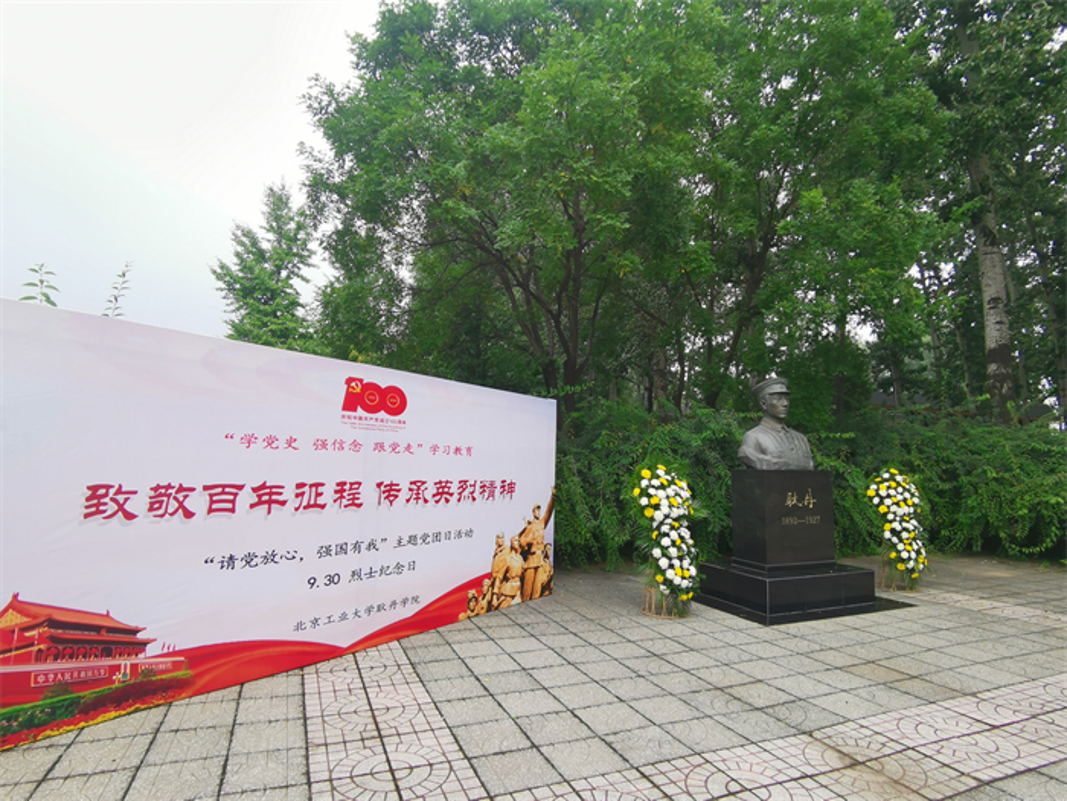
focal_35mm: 17
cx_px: 534
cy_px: 400
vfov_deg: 74.7
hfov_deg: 91.0
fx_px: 524
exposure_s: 1/180
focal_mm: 2.26
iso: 50
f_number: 2.2
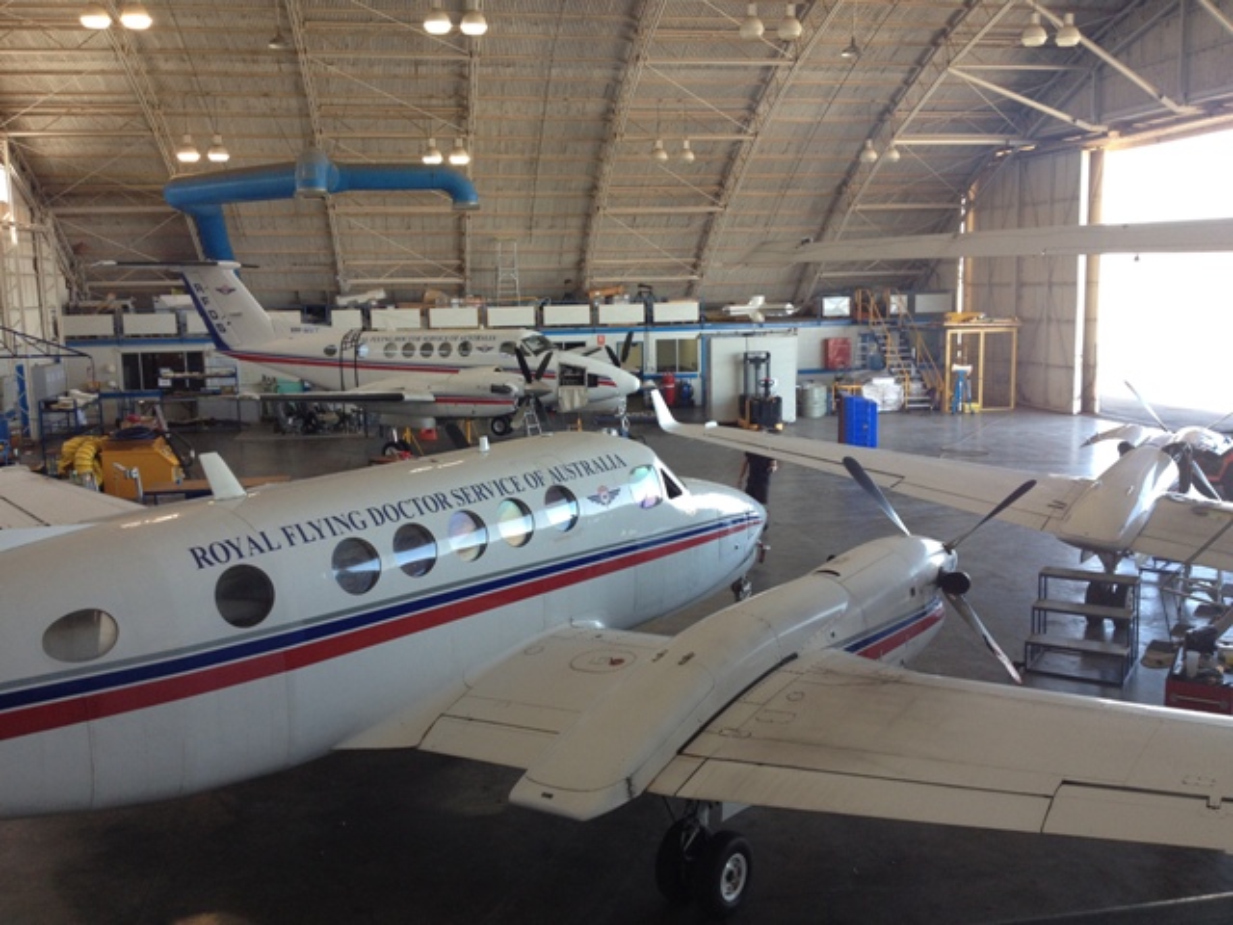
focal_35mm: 35
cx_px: 616
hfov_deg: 52.6
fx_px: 1247
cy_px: 462
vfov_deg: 40.7
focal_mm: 4.28
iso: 64
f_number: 2.4
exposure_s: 1/120
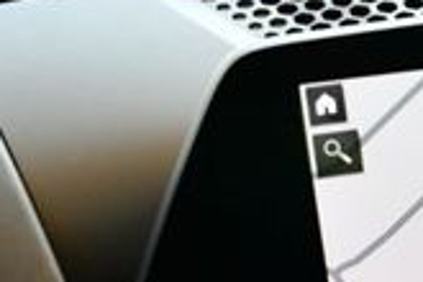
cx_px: 733
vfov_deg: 9.6
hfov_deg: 13.3
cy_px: 396
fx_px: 1645
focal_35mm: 140
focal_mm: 18
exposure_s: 1/200
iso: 800
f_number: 3.5
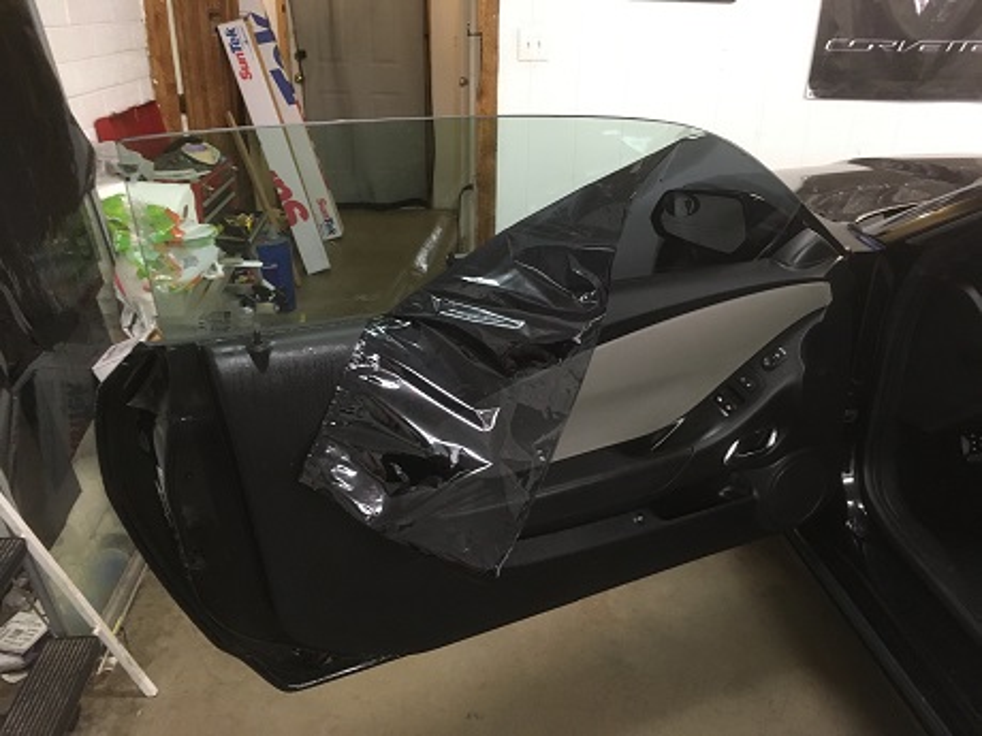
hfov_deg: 61.7
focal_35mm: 29
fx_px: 823
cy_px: 368
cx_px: 491
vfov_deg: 48.2
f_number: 2.2
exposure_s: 1/30
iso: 160
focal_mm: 4.15
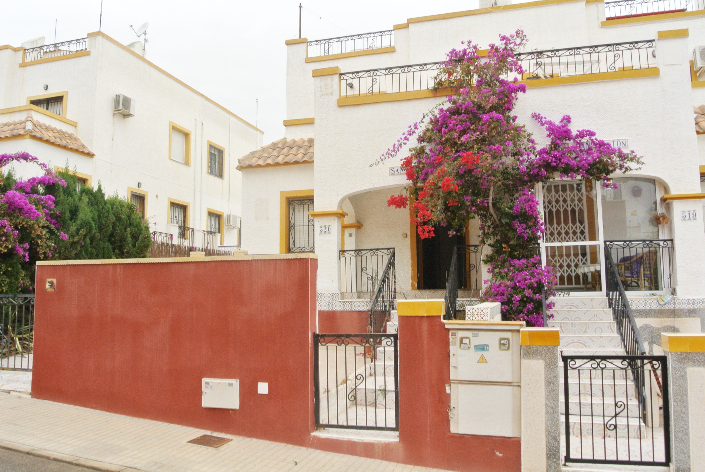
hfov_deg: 67.3
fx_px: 529
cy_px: 236
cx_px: 352
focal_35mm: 27
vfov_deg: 48.1
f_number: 11
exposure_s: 1/60
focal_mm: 10
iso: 200
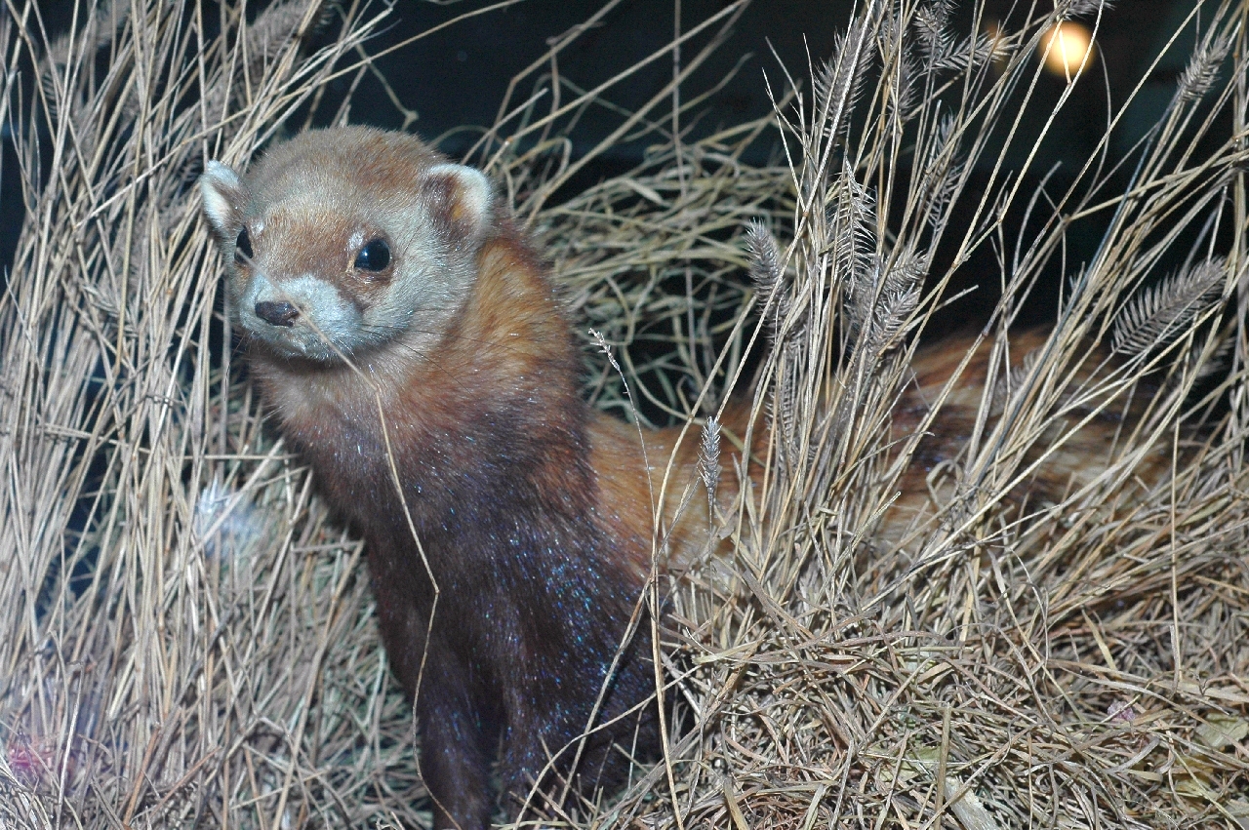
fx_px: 3120
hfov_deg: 22.6
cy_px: 415
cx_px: 624
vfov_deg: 15.2
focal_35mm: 90
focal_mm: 60
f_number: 13
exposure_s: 1/60
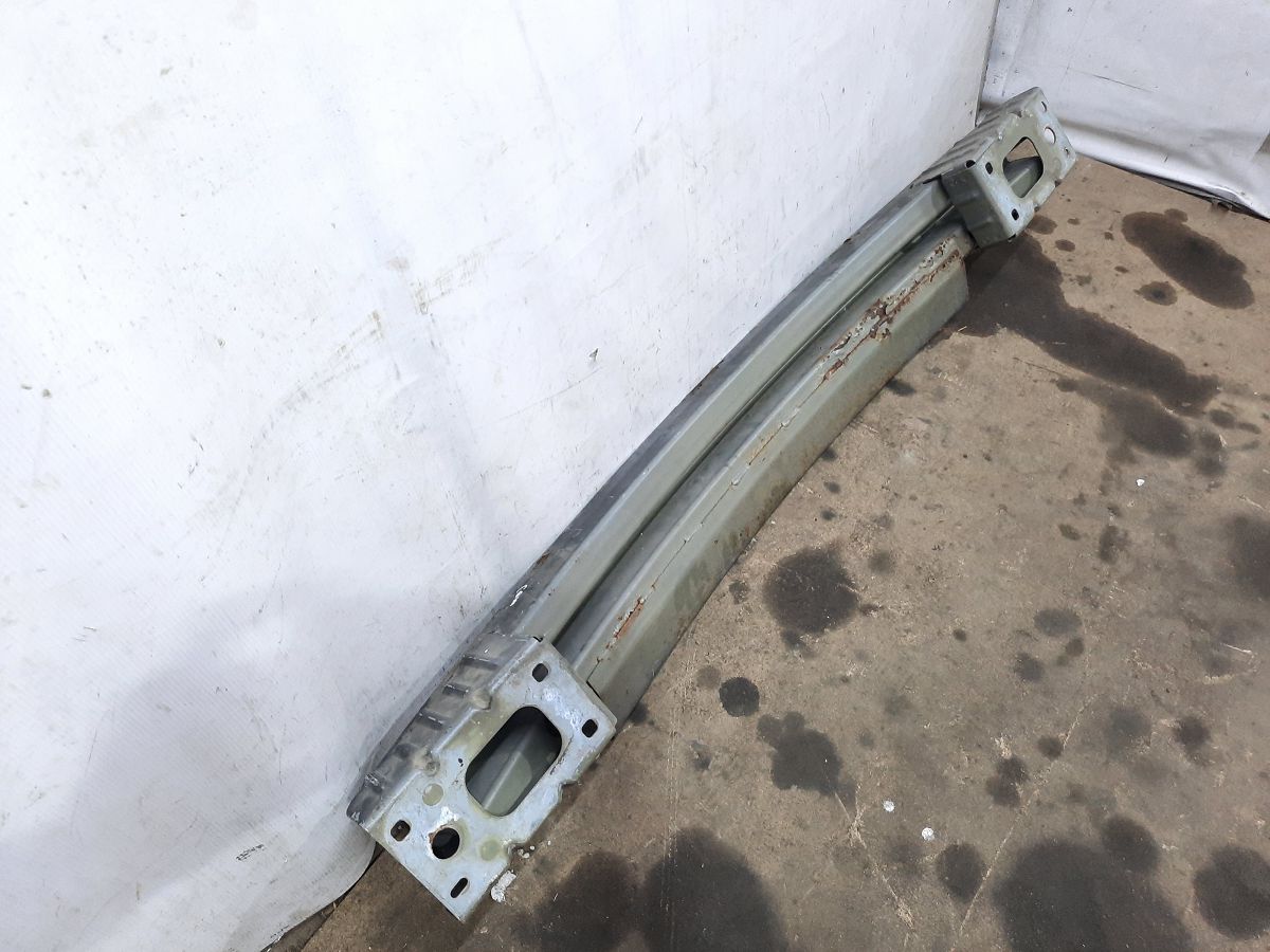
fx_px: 917
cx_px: 635
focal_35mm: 25
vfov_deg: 54.9
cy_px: 476
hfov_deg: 69.4
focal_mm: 4.6
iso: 250
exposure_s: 1/50
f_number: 2
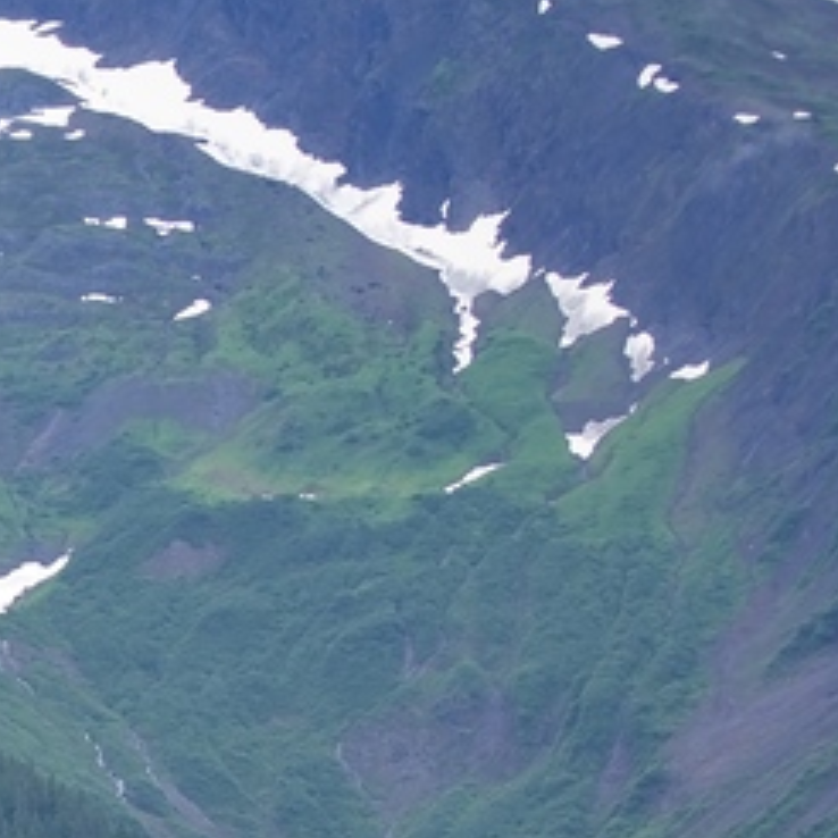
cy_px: 971
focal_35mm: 309
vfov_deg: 5.6
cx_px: -1036
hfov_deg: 5.5
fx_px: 8463
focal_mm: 70
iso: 100
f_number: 6.3
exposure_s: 1/160
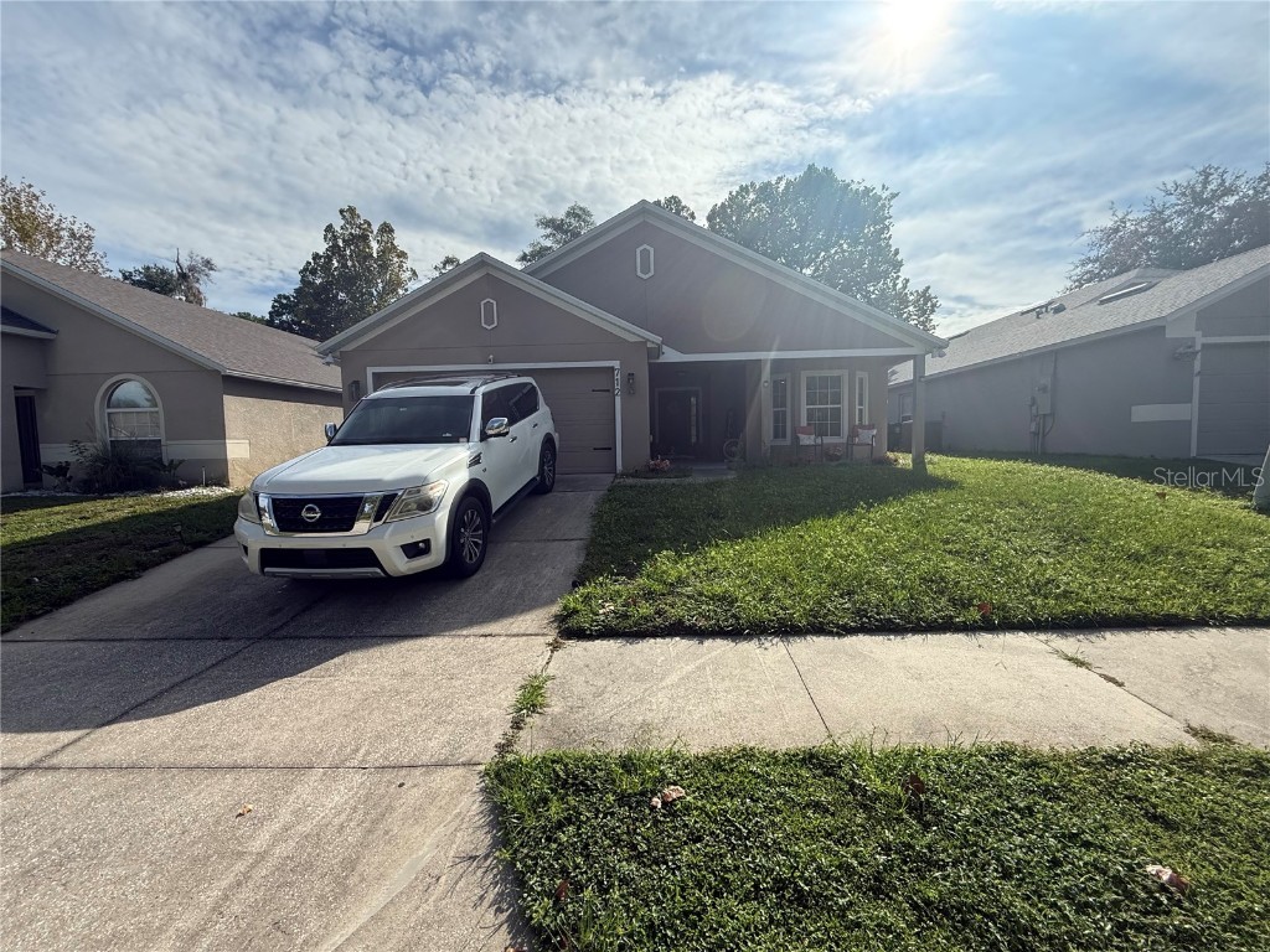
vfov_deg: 85.7
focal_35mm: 14
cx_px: 635
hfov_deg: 102.1
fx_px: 514
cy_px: 476
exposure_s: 1/2410
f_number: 2.2
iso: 80
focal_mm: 2.22
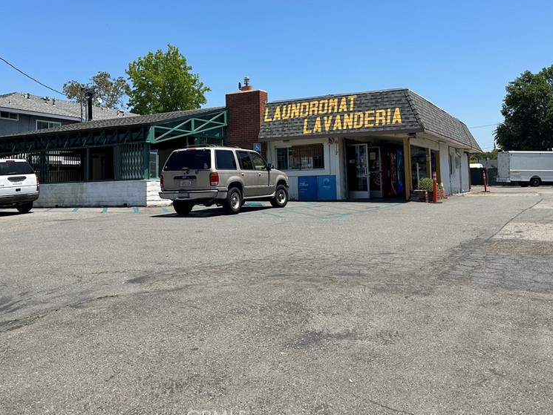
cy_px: 143
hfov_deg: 55.2
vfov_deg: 42.4
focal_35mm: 33
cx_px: 248
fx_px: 527
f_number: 1.78
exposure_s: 1/4762
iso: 80
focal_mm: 6.86
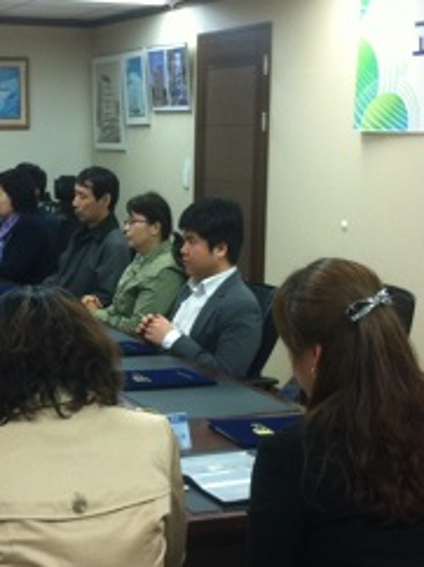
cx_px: 109
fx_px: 1227
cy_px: 314
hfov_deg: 19.5
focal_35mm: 75
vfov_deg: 26.0
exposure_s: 1/15
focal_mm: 3.85
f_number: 2.8
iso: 80
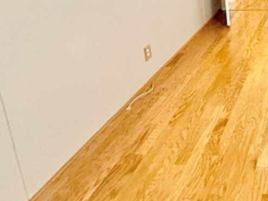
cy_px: -36
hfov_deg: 39.8
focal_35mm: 36
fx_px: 279
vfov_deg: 33.0
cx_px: 307
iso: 500
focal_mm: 2.22
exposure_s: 1/60
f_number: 2.2
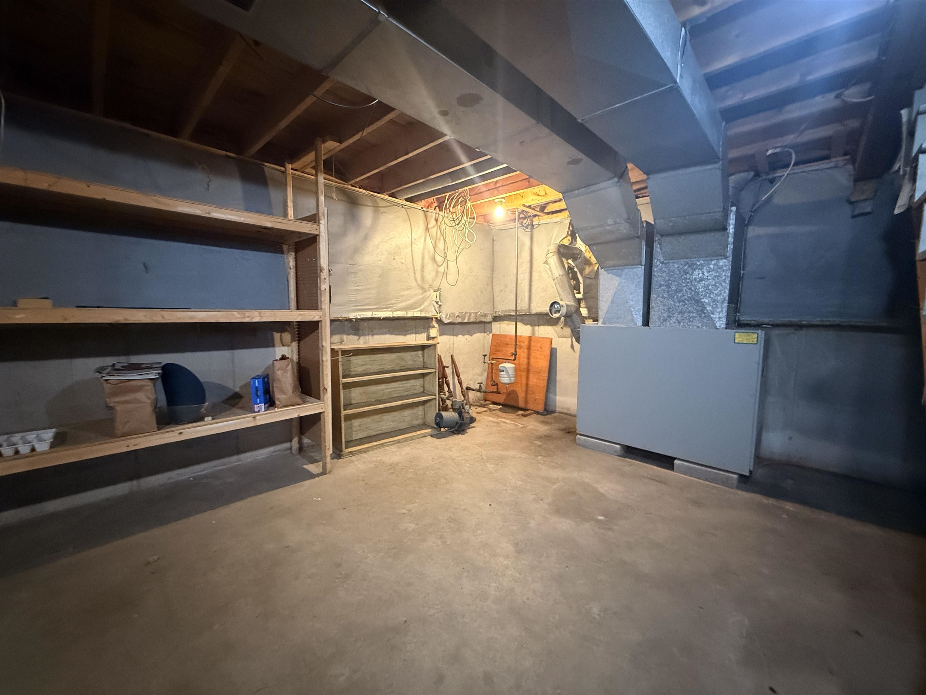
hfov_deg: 102.1
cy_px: 348
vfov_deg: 85.7
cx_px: 463
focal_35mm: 14
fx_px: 375
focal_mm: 2.22
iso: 1000
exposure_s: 1/40
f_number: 2.2
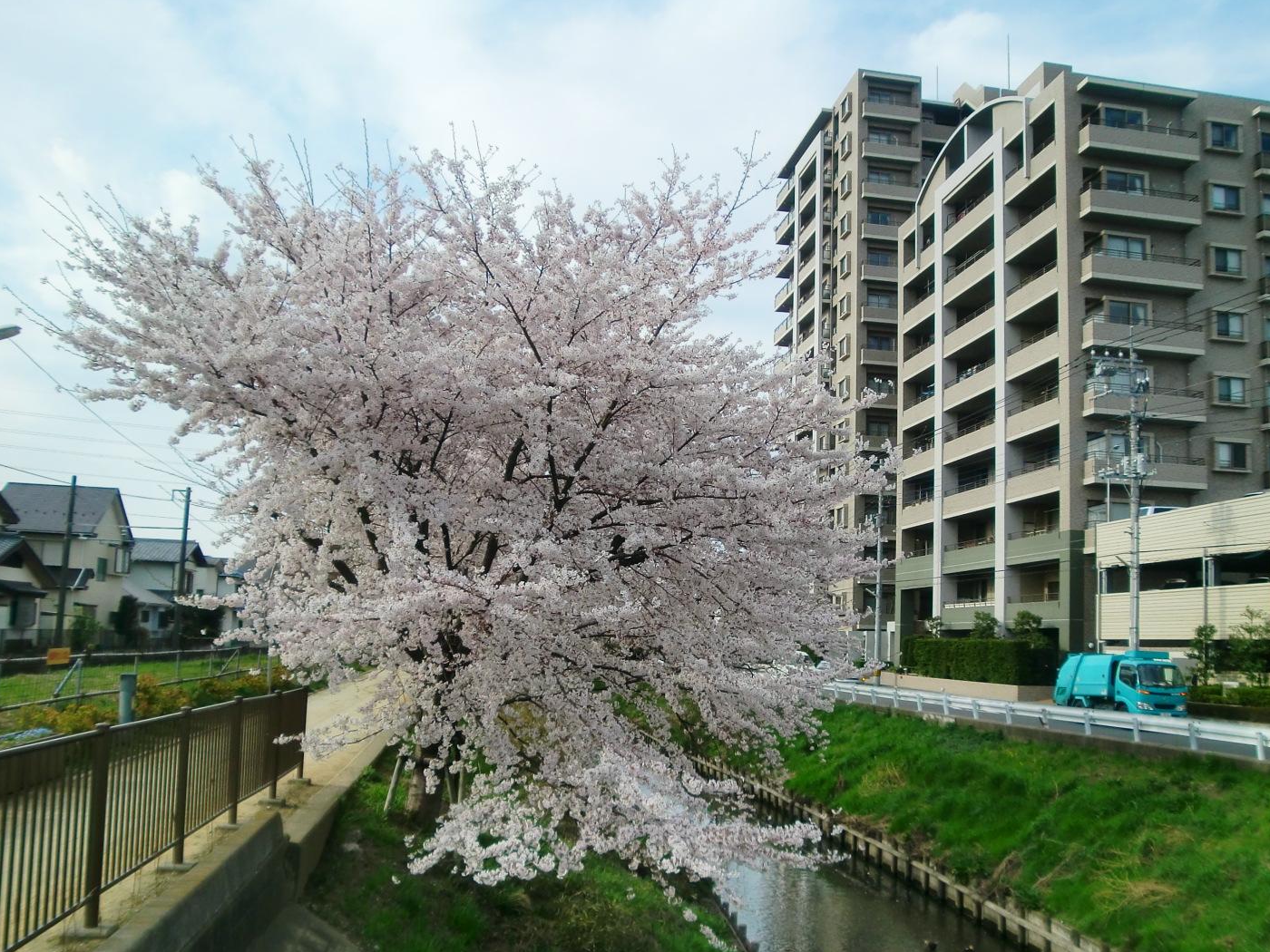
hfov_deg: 56.7
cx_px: 693
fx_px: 1174
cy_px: 540
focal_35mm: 32
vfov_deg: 44.1
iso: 64
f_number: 7.8
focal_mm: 4.65
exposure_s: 1/125
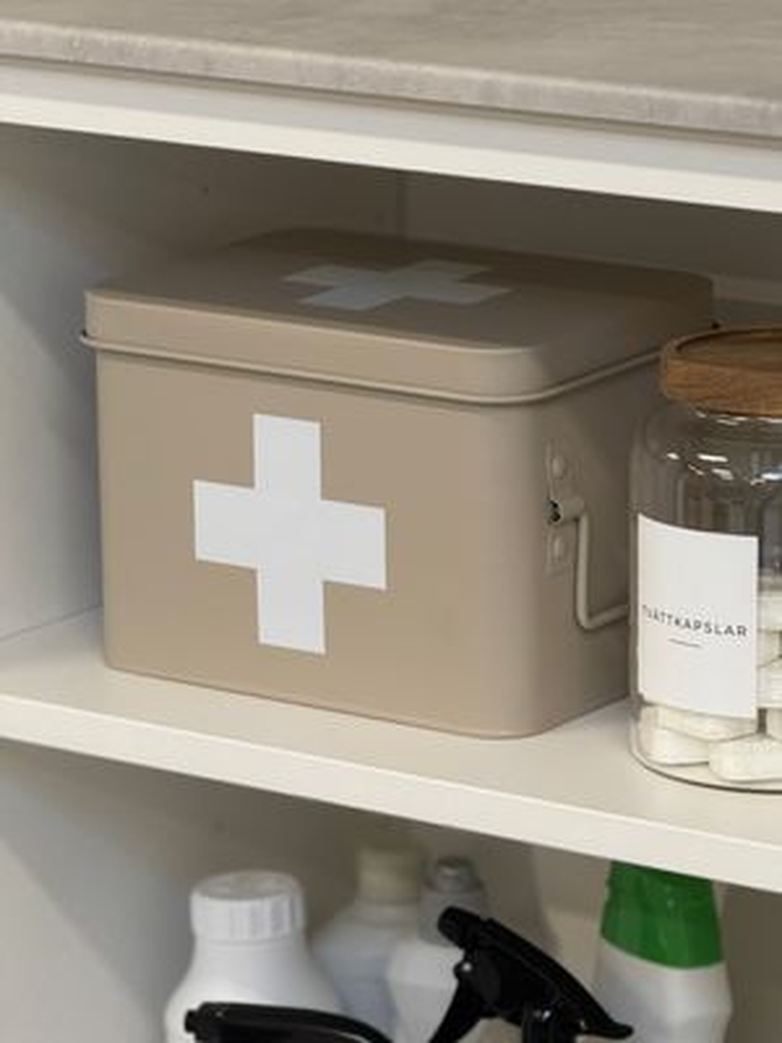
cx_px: 391
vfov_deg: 16.4
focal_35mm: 120
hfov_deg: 12.3
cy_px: 522
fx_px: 3615
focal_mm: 15.66
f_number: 2.8
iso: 320
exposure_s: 1/100
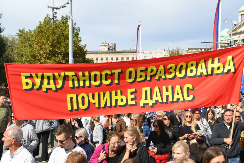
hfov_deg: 41.1
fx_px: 325
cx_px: 122
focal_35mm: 48
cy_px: 82
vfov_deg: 28.1
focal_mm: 48
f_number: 8
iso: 200
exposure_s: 1/500
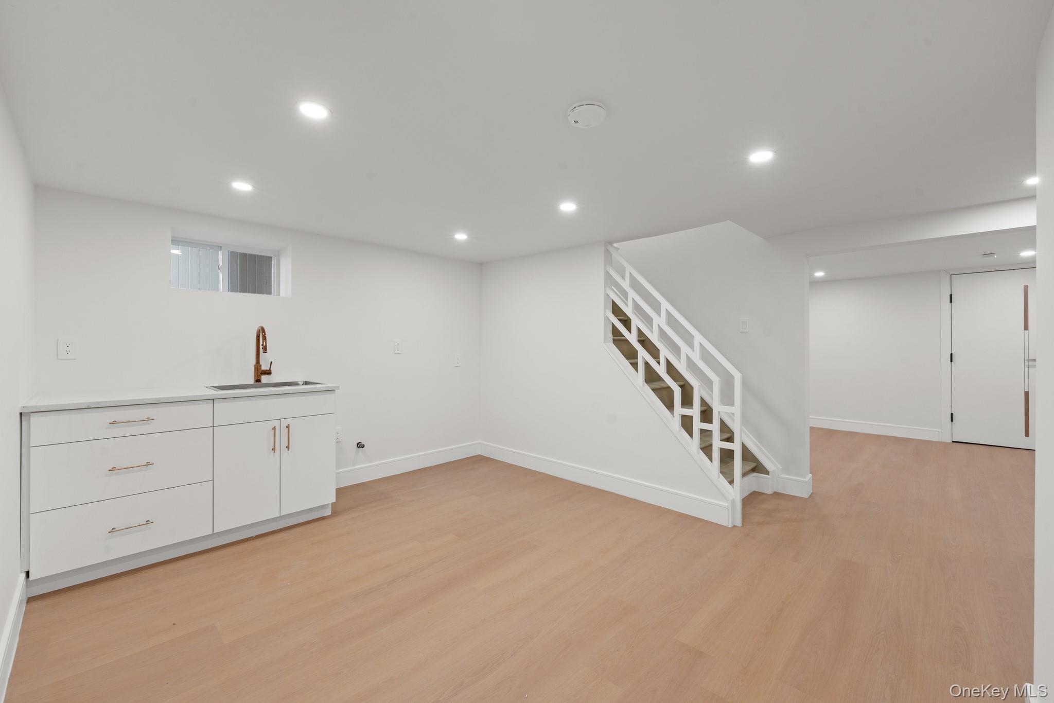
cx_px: 527
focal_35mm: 14
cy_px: 352
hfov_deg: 104.3
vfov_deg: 81.2
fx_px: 410
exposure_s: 1/3
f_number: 10
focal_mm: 14
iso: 250
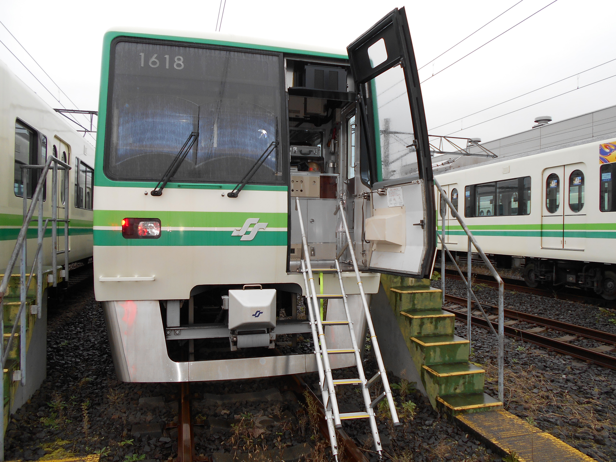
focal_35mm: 26
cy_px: 231
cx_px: 308
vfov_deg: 53.1
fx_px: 463
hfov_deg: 67.3
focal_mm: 4.6
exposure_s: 1/80
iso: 80
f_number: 3.2
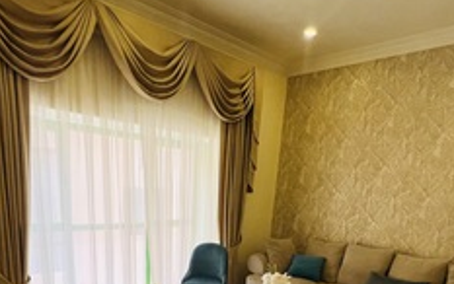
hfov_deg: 68.2
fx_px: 334
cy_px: 304
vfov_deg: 38.9
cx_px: 206
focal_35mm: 27
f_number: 1.8
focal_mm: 1.57
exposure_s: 1/99
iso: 80
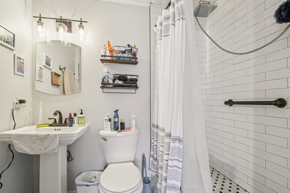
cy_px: 96
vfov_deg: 77.3
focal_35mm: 15
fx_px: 121
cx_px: 145
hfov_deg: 100.4
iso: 400
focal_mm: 10
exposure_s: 1/2.5
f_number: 8
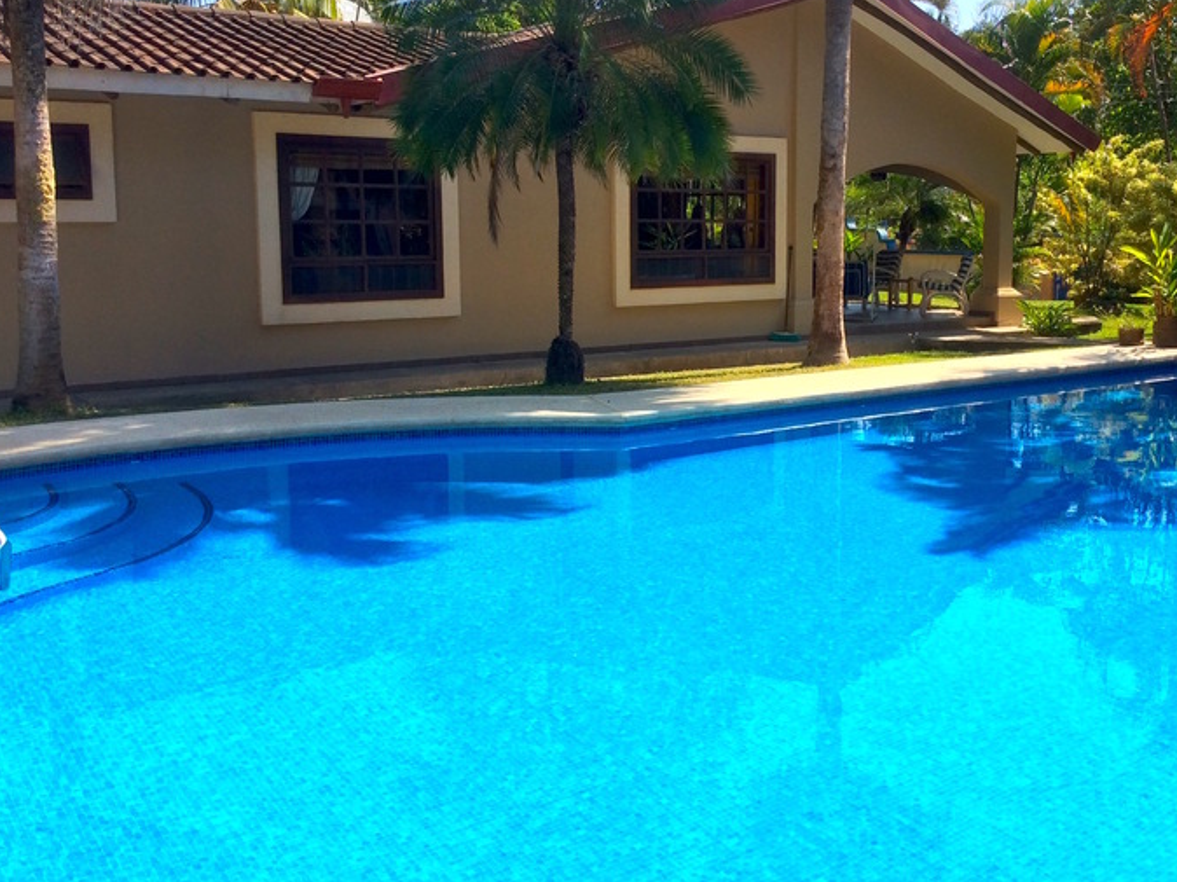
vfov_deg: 37.6
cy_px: 360
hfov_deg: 48.8
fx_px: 1292
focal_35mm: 38
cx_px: 690
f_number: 2.4
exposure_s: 1/841
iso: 32
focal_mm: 3.3
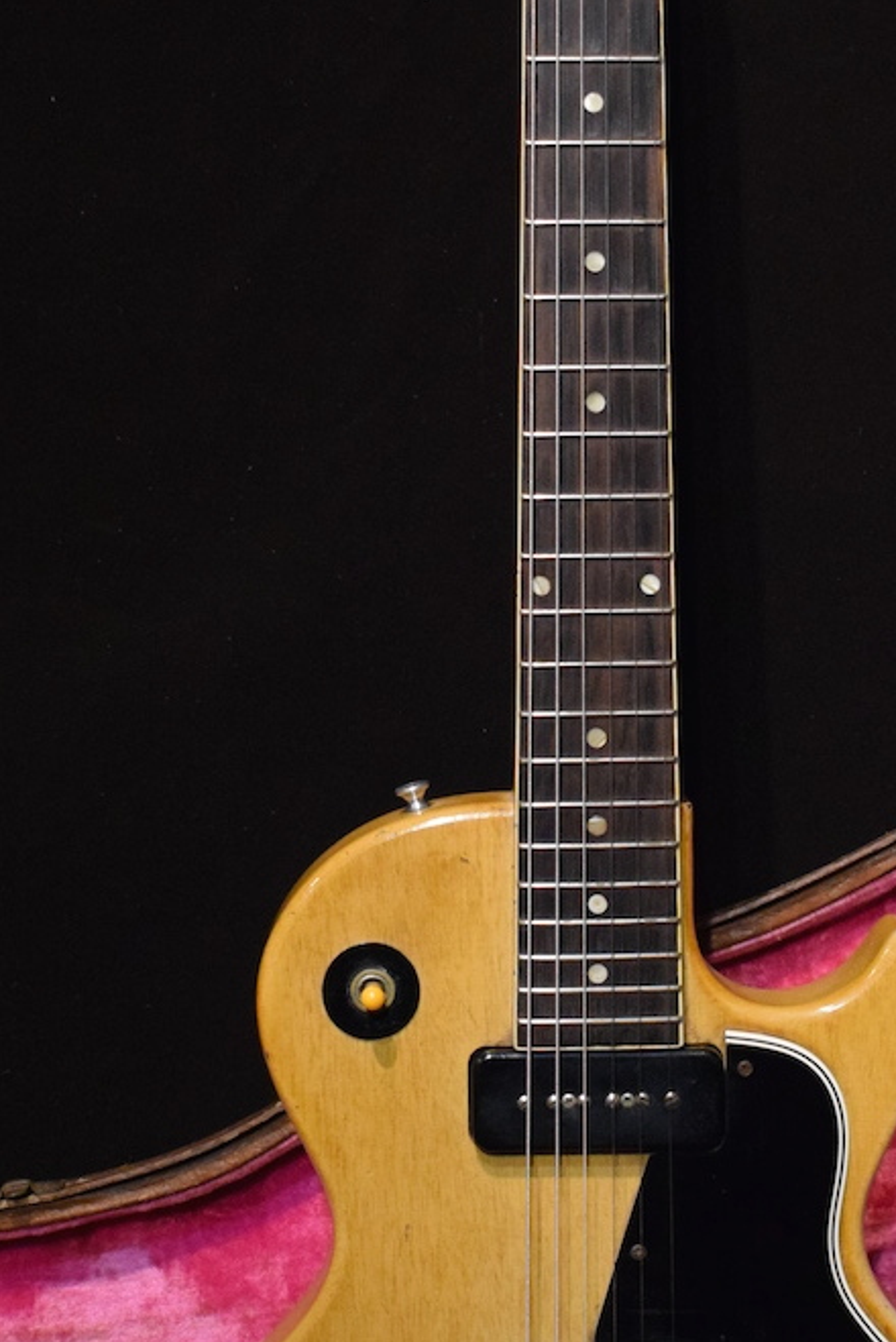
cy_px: 641
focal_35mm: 92
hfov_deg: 14.8
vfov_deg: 22.1
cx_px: 627
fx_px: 3436
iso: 3200
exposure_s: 1/30
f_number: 4
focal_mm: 27
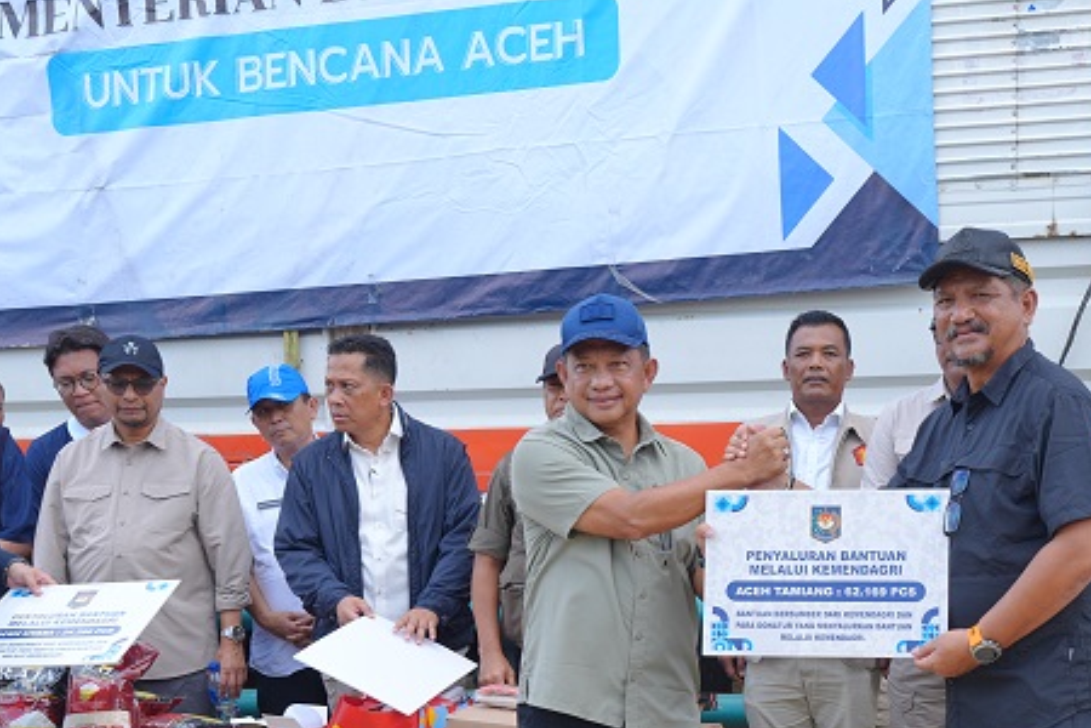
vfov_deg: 19.1
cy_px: 670
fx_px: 2121
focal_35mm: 70
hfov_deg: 28.5
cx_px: 807
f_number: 5
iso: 160
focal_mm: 35
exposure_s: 1/200
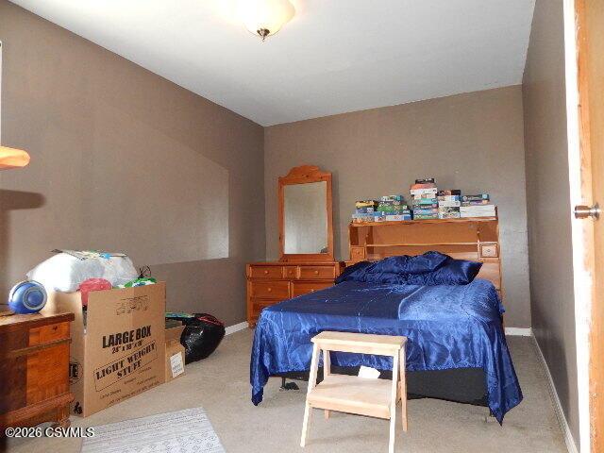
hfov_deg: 76.4
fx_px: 384
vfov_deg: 61.1
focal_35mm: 22
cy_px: 226
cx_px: 302
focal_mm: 4
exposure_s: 1/30
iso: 220
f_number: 3
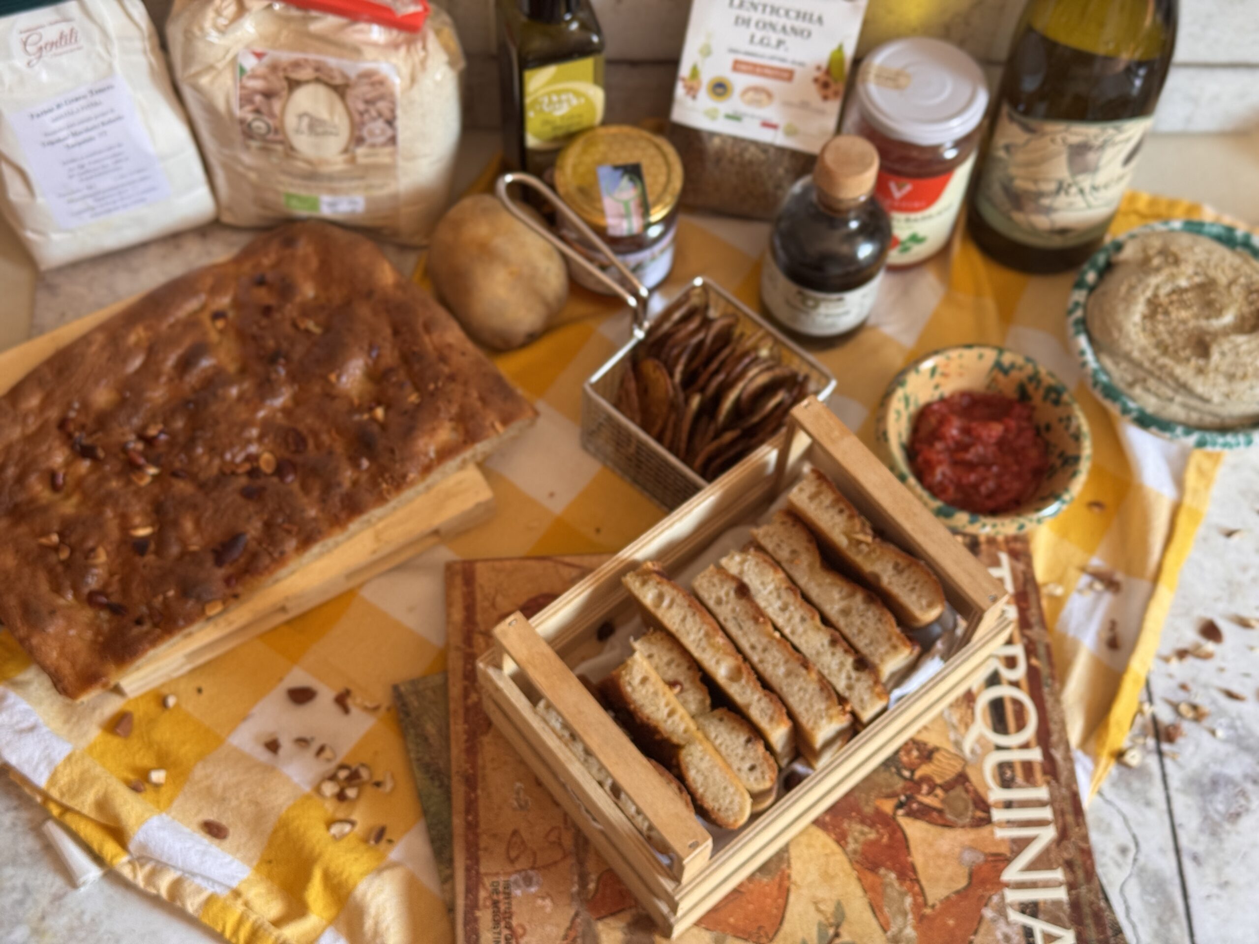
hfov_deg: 39.7
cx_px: 630
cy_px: 472
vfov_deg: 30.3
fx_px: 1746
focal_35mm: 48
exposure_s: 1/60
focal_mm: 6.76
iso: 100
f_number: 1.78
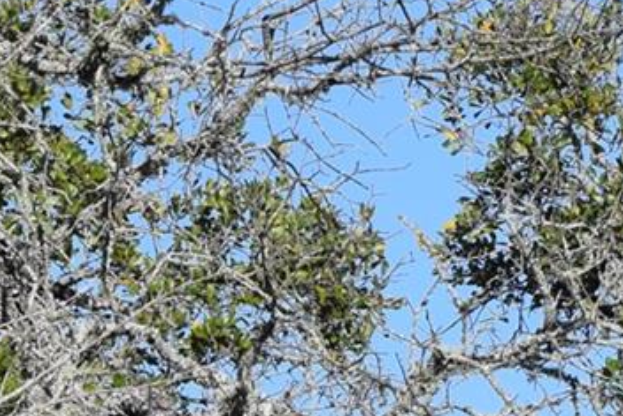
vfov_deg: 2.9
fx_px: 8308
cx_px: 320
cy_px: 247
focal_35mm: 480
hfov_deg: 4.3
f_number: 10
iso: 200
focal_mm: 55
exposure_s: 1/400
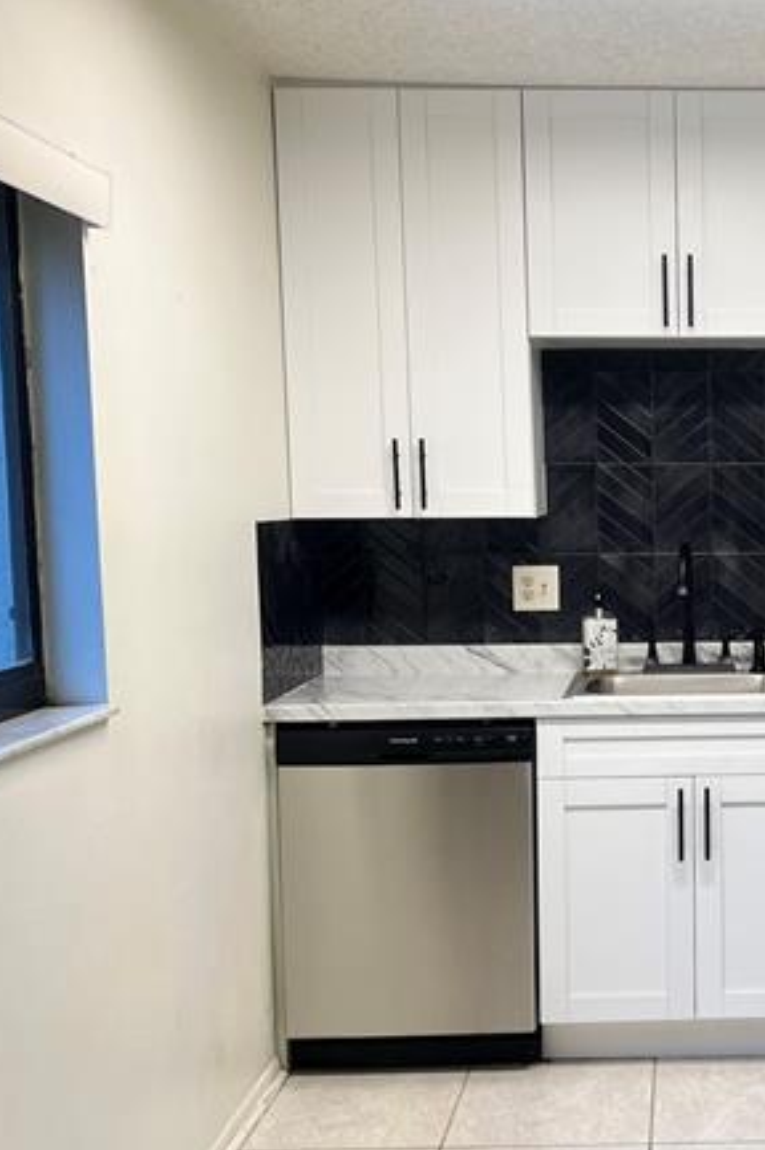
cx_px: 746
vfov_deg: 41.1
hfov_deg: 26.7
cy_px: 627
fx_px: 1532
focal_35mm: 48
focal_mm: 5.7
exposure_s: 1/120
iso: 64
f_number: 1.5
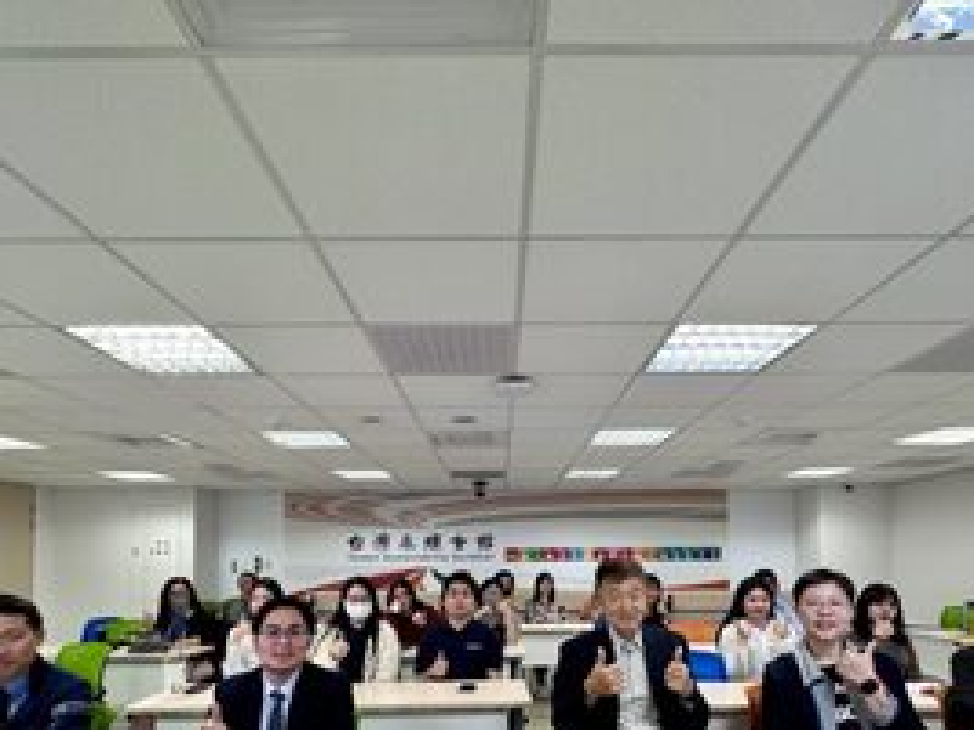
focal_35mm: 21
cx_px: 496
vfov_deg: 60.2
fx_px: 591
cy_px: 540
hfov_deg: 79.0
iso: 200
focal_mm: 2.22
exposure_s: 1/120
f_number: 2.2
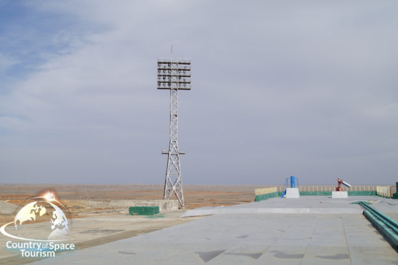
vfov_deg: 34.2
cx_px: 199
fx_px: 431
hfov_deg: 49.6
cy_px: 132
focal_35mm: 39
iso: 100
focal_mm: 26
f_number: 10
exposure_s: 1/320
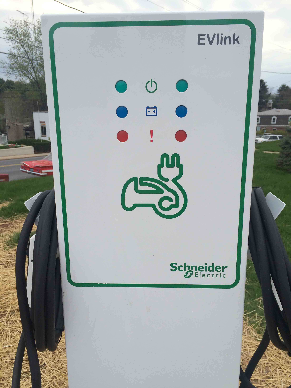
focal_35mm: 29
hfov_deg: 48.2
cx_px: 146
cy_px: 194
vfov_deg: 61.7
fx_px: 325
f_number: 2.2
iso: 32
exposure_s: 1/406
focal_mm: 4.15
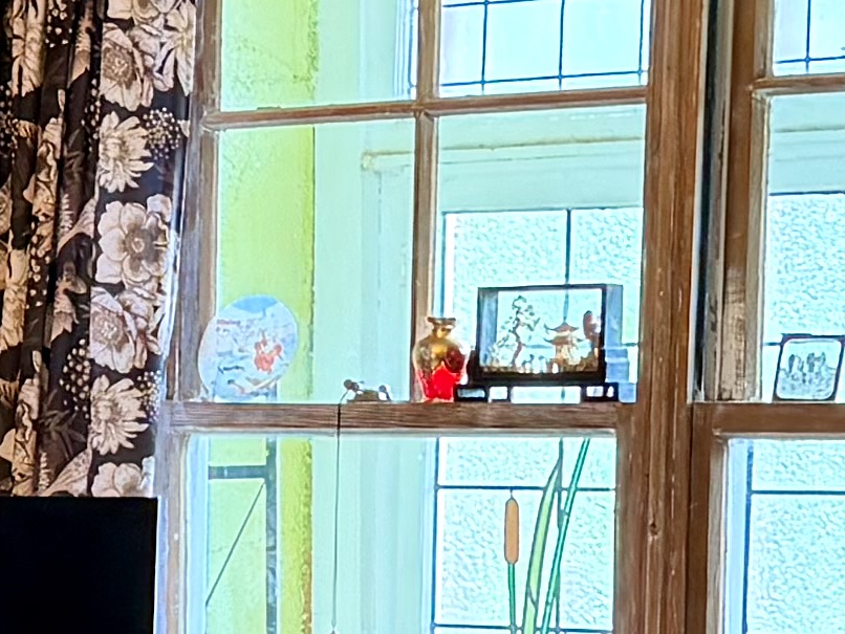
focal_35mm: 170
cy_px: 633
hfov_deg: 11.2
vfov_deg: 8.7
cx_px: -421
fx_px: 4151
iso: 160
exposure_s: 1/100
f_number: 1.78
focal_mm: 6.76
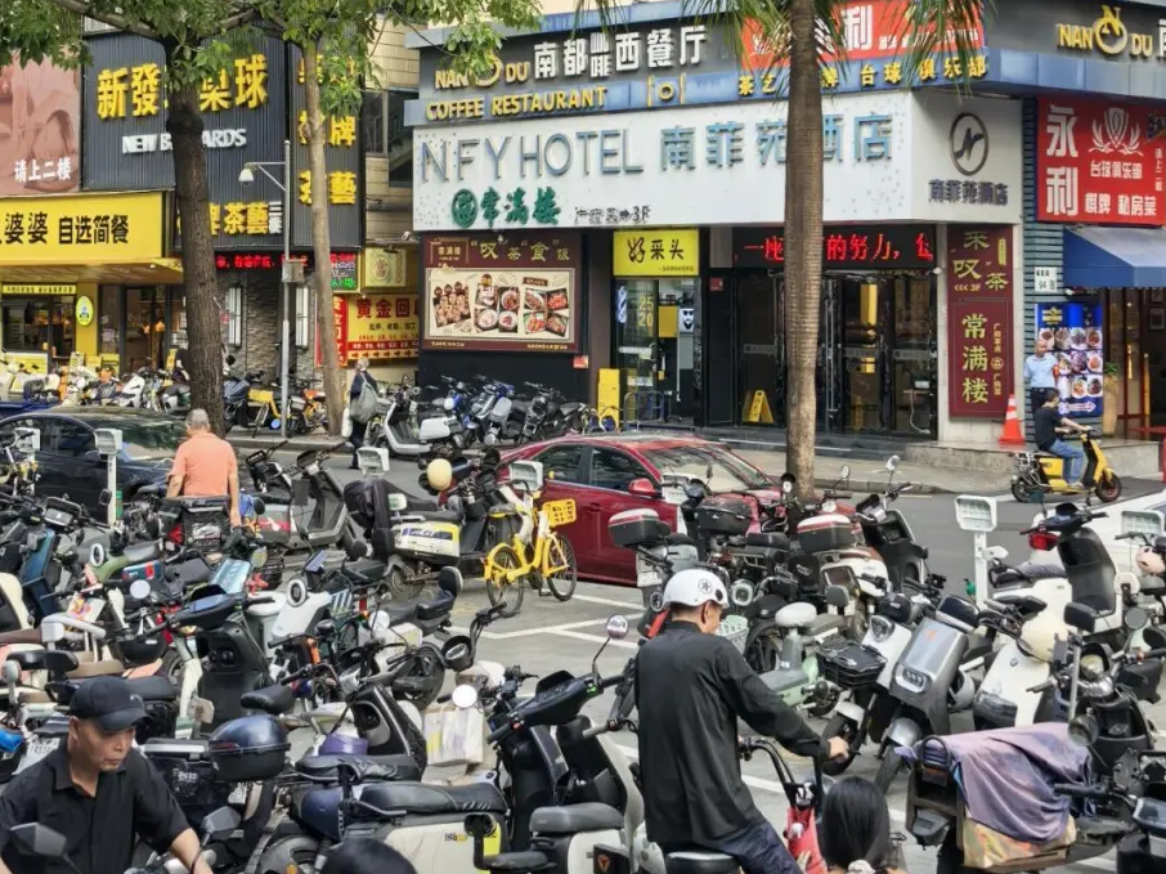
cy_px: 167
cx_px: 686
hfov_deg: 31.1
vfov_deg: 23.3
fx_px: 2088
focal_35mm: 62
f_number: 2
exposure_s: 1/1745
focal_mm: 6.98
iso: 200
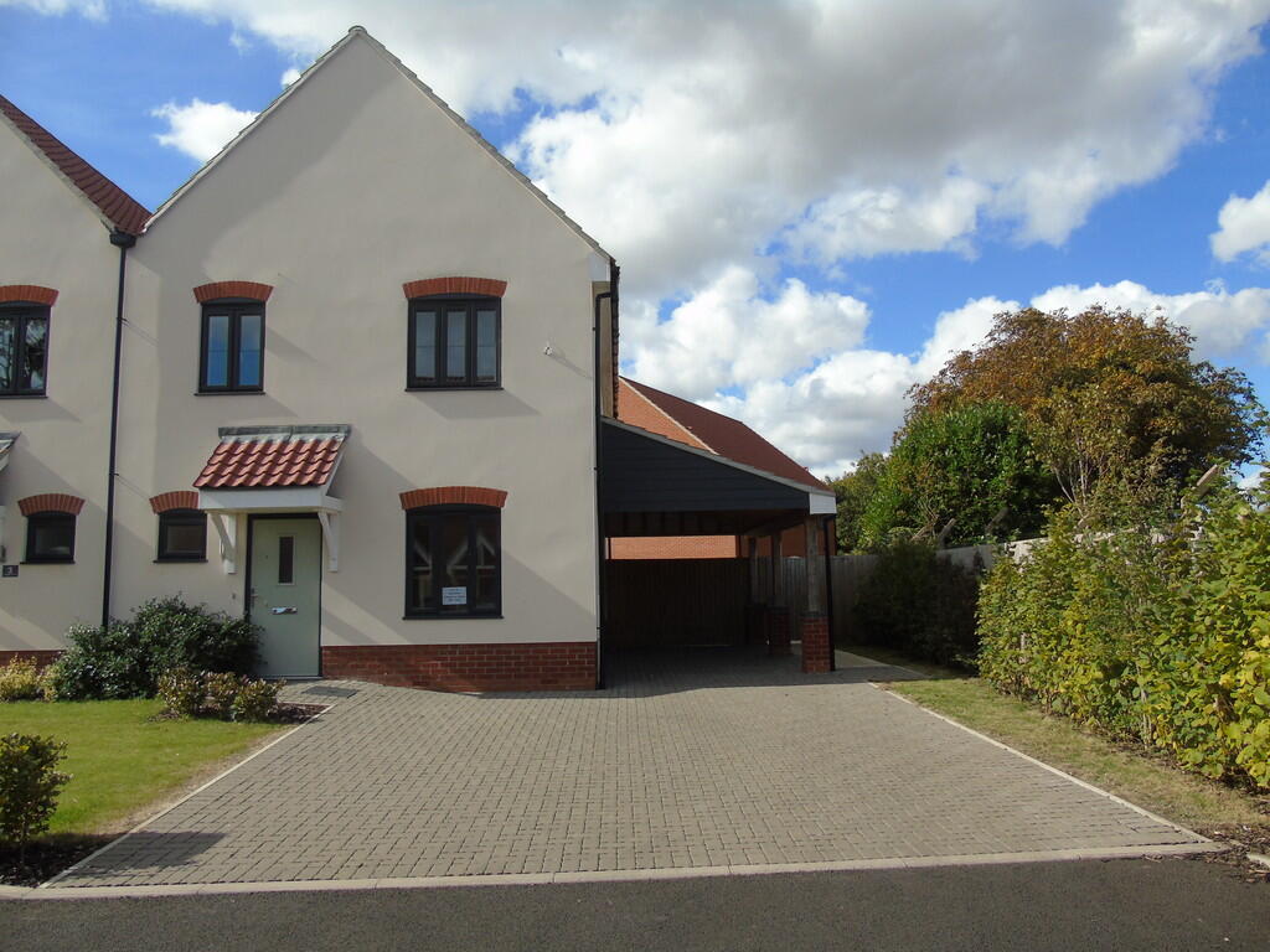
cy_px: 476
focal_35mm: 25
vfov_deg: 54.9
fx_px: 917
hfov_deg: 69.4
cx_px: 635
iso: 80
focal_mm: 4.4
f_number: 3.4
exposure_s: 1/1000
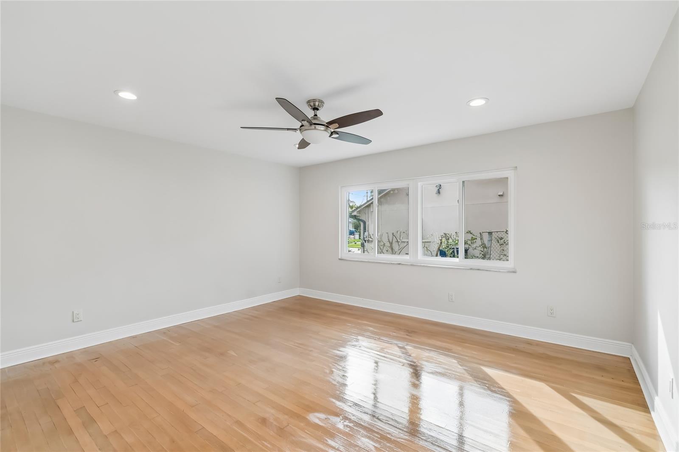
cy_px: 226
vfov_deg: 77.3
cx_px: 340
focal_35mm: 15
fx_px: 283
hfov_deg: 100.4
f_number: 7.1
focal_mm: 10
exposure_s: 1/10
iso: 100
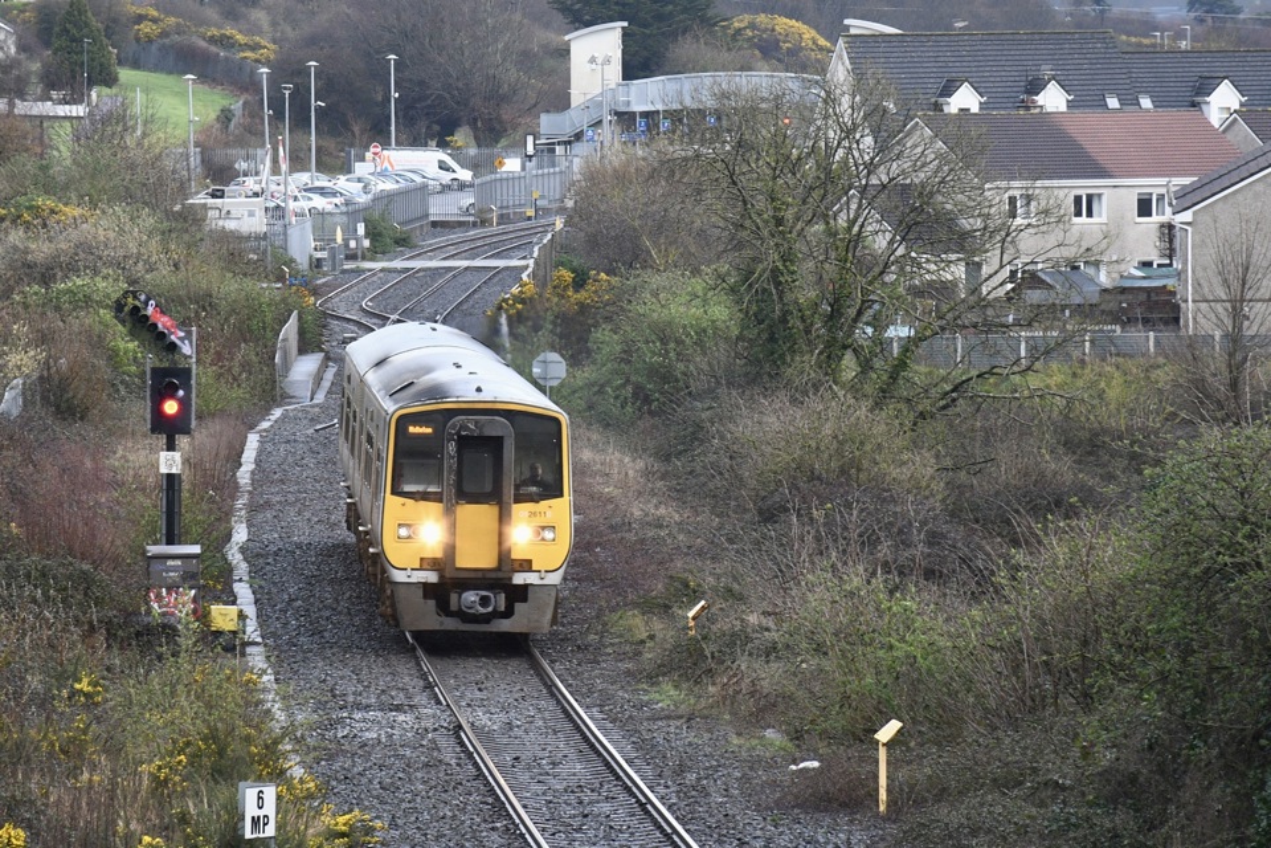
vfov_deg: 6.5
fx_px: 7414
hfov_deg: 9.8
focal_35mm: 210
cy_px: 424
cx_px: 636
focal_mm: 140
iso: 800
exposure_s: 1/200
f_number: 11
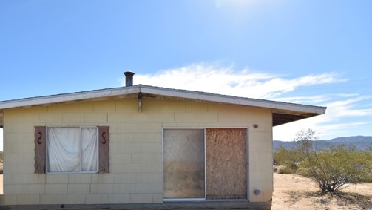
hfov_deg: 75.0
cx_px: 140
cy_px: 152
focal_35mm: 24
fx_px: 237
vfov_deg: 46.3
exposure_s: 1/1667
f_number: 6.3
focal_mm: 12
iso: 400
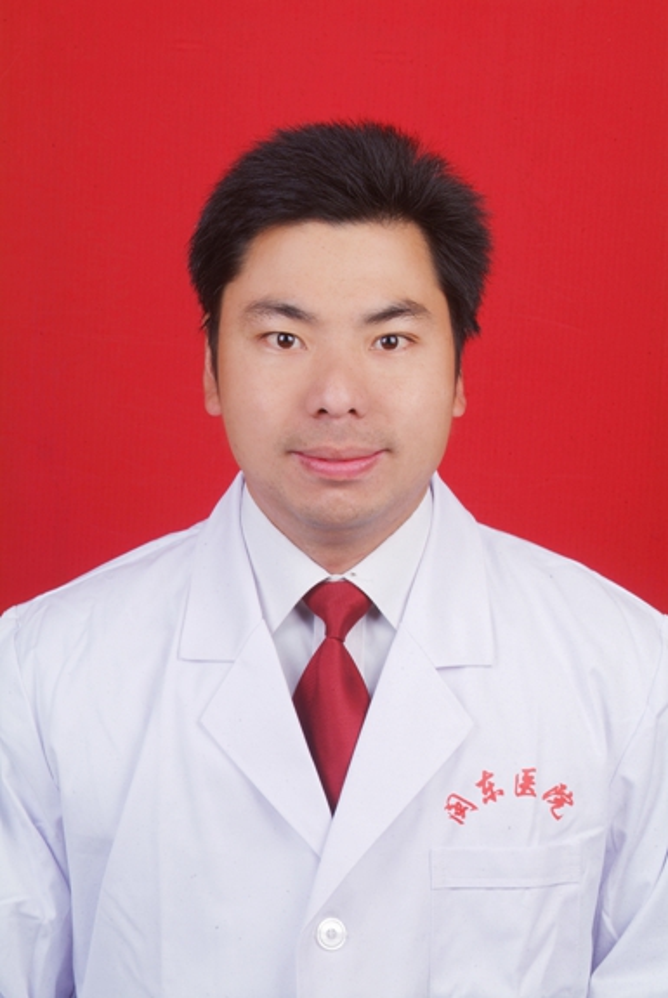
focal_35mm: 105
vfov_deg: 19.4
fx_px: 2914
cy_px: 499
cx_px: 334
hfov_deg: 13.1
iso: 100
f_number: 16
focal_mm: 70
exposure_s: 1/90
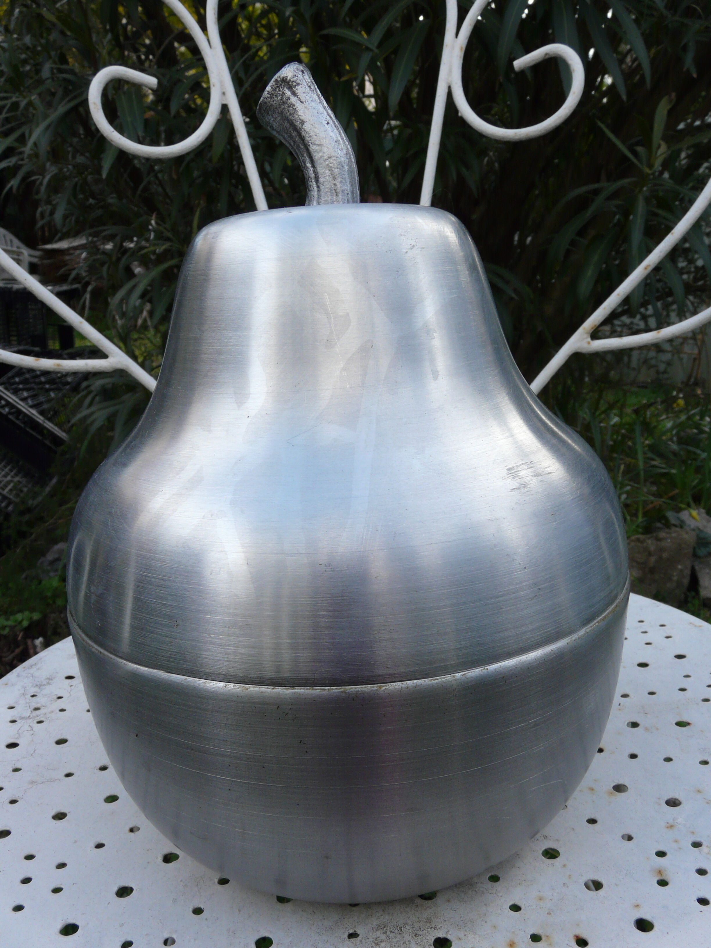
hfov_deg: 49.7
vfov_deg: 63.4
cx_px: 356
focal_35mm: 28
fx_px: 767
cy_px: 474
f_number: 4
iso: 100
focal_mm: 4.6
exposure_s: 1/200
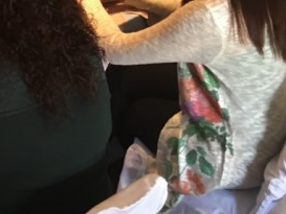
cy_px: -10
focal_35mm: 68
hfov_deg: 26.7
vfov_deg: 20.8
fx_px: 562
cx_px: -12
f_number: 2.2
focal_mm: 4.15
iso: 200
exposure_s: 1/20
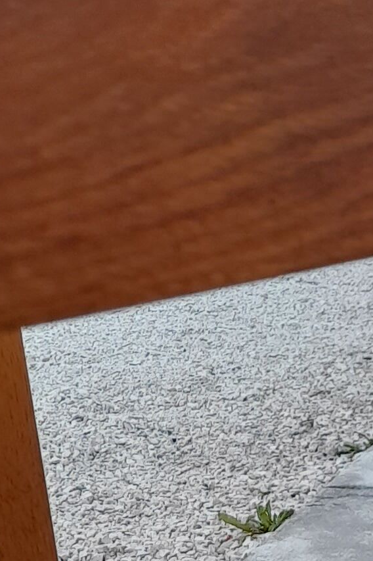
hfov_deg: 11.2
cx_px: 181
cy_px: 283
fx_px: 1897
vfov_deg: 16.8
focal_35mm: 122
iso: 20
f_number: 2
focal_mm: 4.6
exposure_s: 1/100
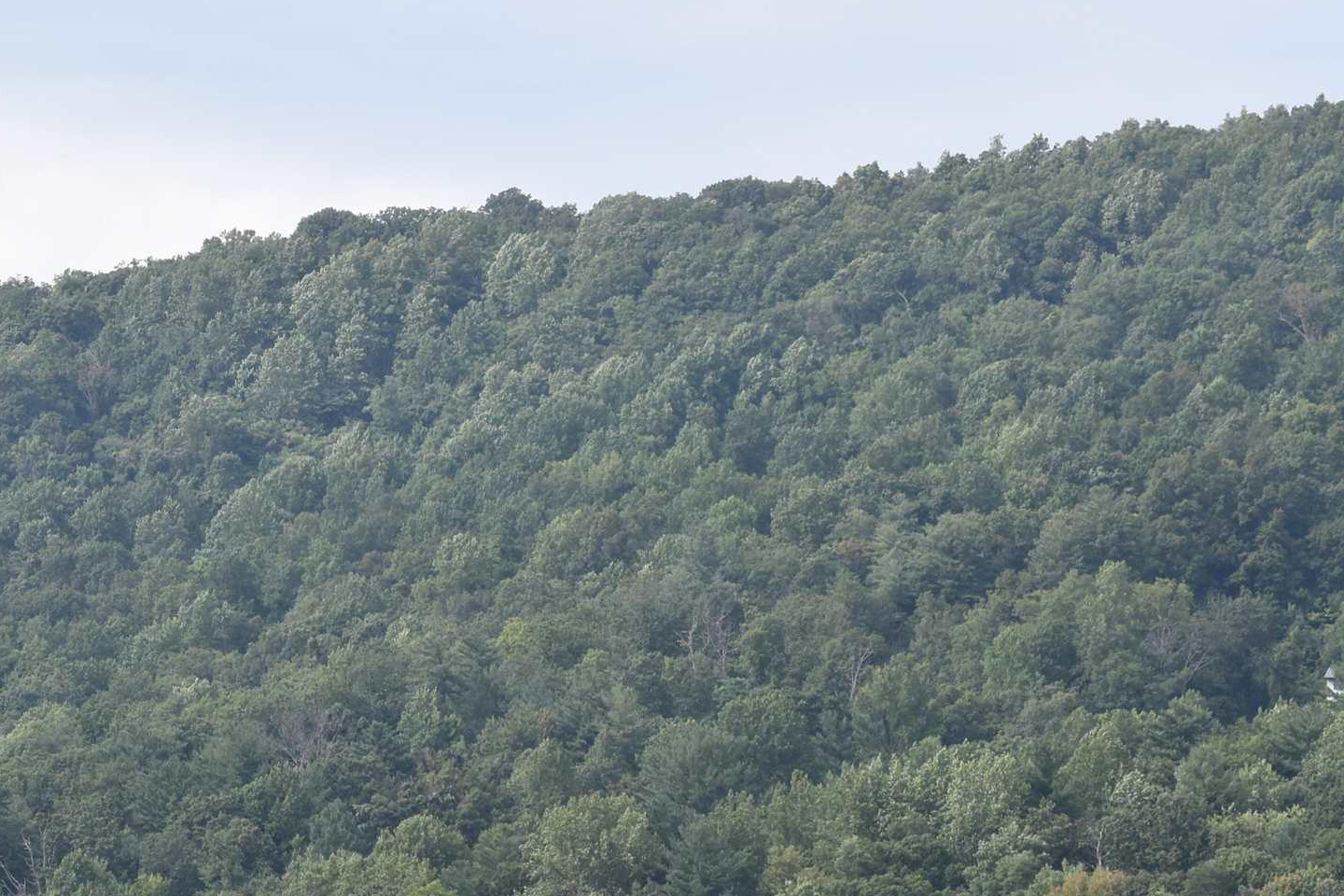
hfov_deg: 9.2
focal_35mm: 224
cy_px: 923
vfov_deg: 6.1
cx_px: 1009
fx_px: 8362
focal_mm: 70
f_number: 5.6
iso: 200
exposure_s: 1/500
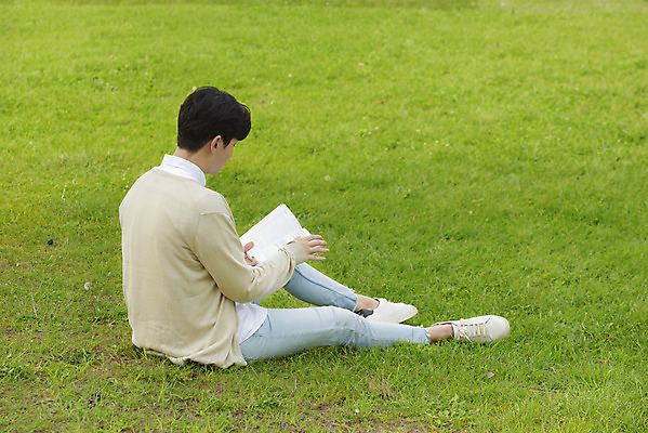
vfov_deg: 13.7
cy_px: 216
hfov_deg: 20.4
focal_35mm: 100
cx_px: 324
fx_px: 1801
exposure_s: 1/1000
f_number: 5
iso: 320
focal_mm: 100
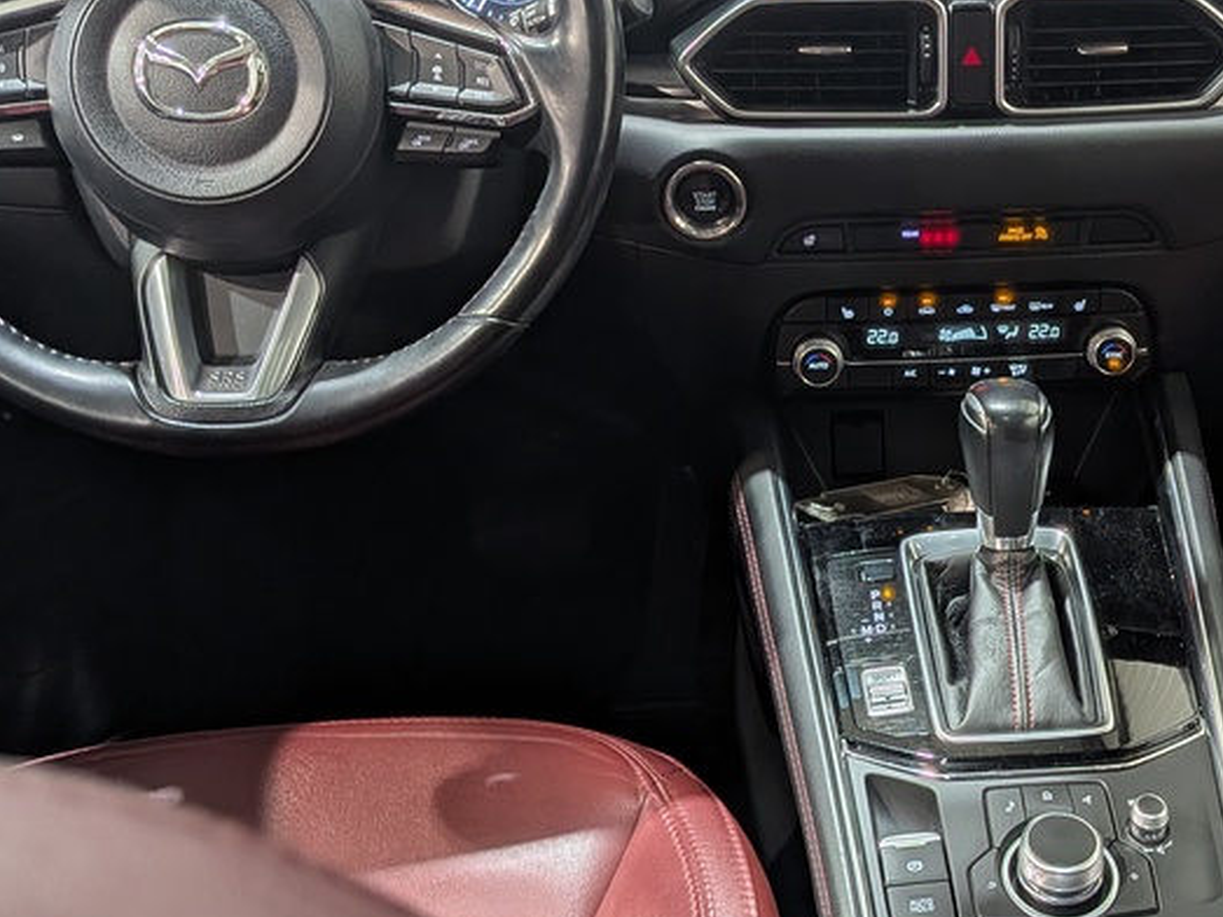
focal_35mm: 47
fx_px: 1660
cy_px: 503
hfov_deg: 39.2
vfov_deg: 30.8
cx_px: 933
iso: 30
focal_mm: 4.53
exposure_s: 1/100
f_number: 1.7
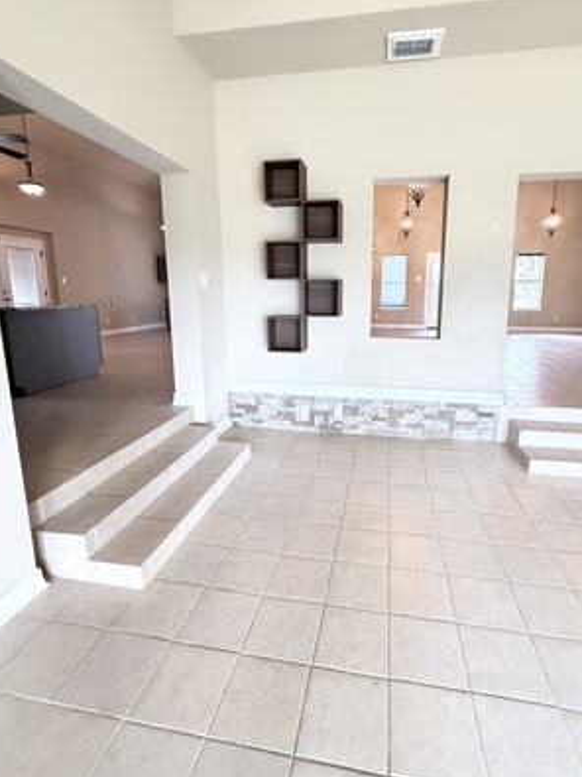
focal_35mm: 17
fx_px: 381
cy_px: 358
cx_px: 322
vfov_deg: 90.9
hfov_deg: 74.5
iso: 640
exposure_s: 1/60
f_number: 2.2
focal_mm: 2.22
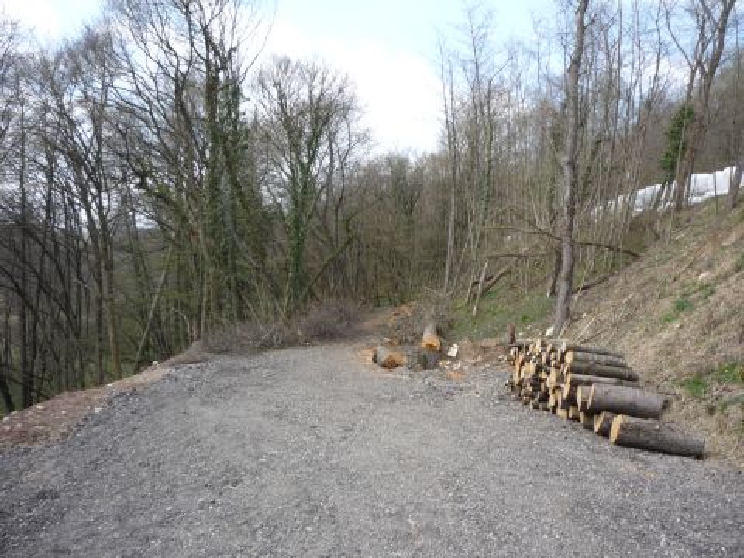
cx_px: 372
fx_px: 688
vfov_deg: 44.2
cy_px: 279
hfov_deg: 56.8
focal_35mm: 32
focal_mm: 5.2
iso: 100
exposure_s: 1/250
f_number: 4
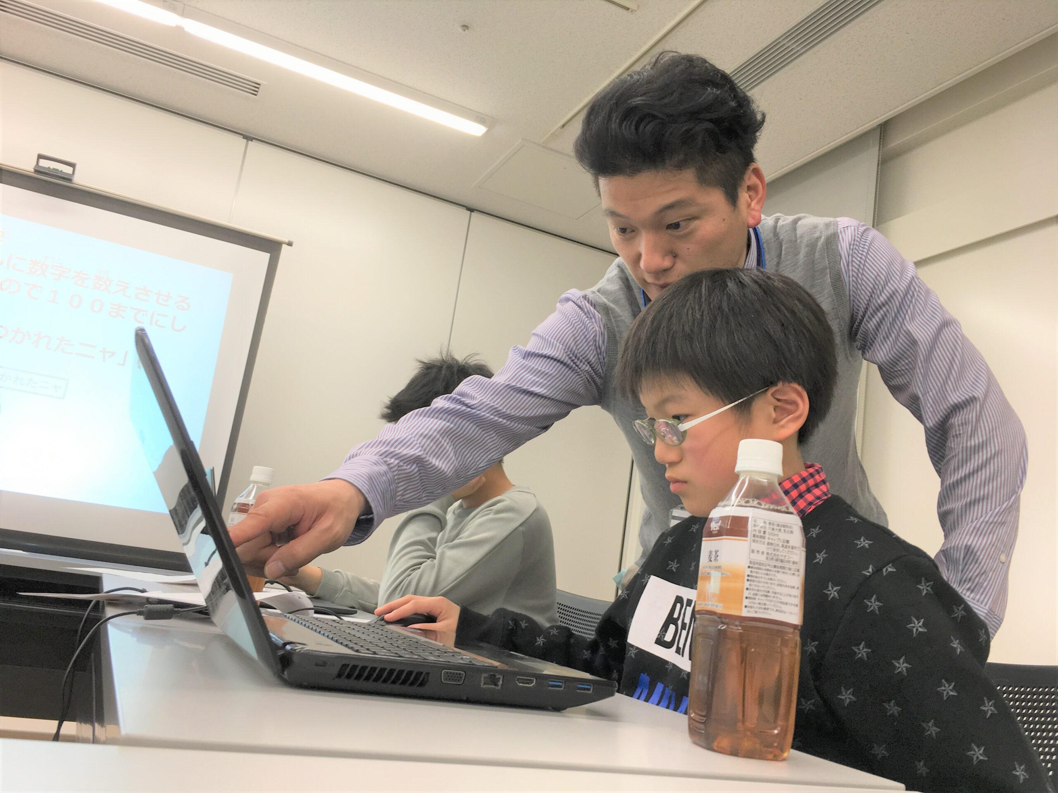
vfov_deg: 48.2
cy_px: 396
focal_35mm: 29
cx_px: 529
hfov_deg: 61.7
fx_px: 886
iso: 32
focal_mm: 4.15
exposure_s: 1/40
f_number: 2.2
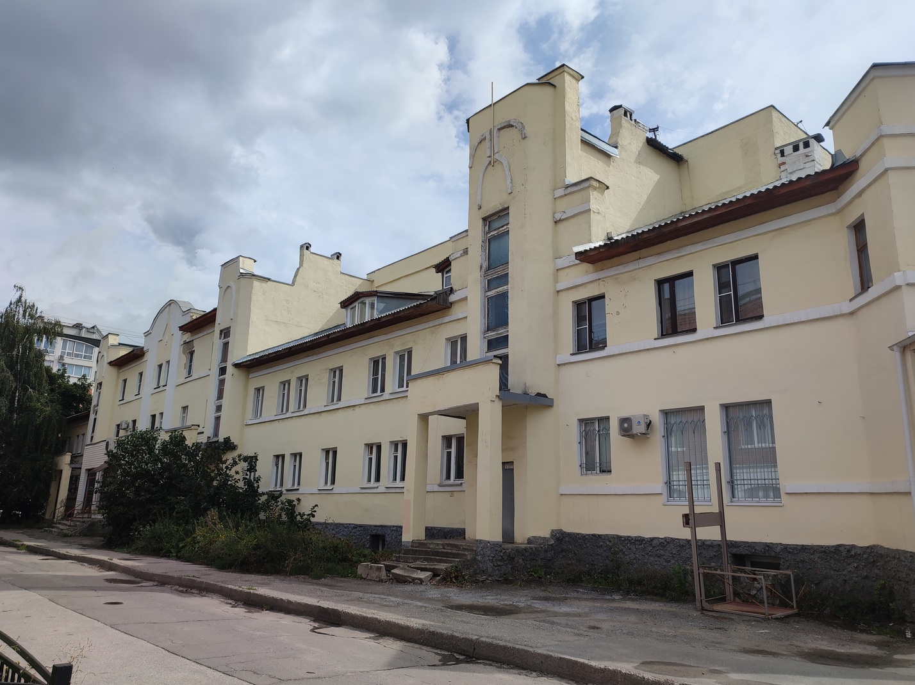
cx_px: 458
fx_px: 661
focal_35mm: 25
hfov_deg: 69.4
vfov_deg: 54.9
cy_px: 342
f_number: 1.9
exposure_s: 1/1000
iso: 50
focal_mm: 6.04
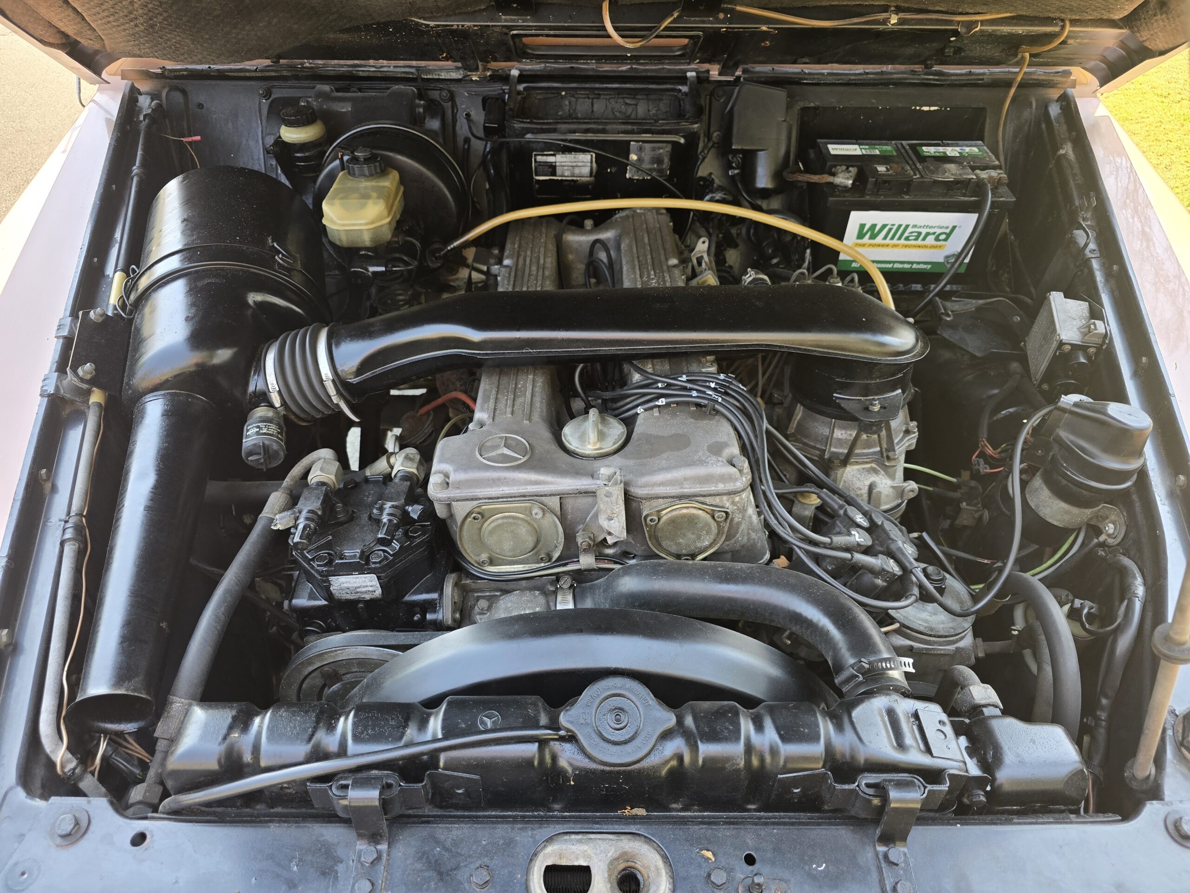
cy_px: 446
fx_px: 791
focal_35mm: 23
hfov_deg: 73.9
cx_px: 595
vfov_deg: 58.9
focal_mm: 6.3
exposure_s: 1/180
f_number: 1.7
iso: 64
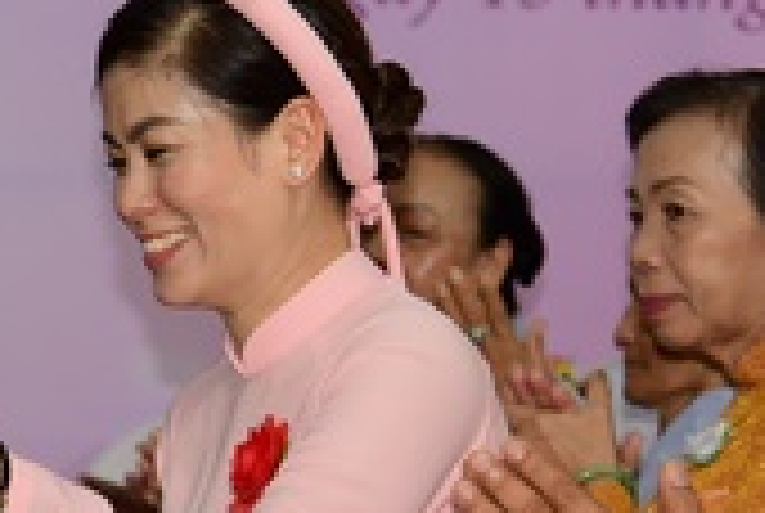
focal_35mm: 237
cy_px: 162
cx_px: 40
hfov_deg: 8.6
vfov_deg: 5.8
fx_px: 5045
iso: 320
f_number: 4
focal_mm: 62
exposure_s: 1/60
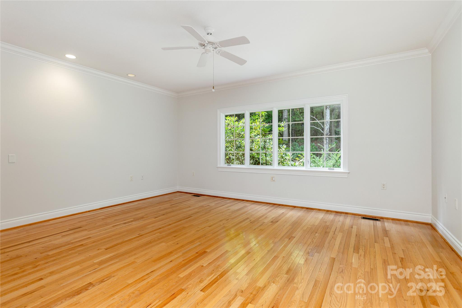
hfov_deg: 93.3
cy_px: 154
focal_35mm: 17
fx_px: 218
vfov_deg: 70.5
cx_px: 231
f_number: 10
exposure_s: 1/100
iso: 320
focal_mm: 17
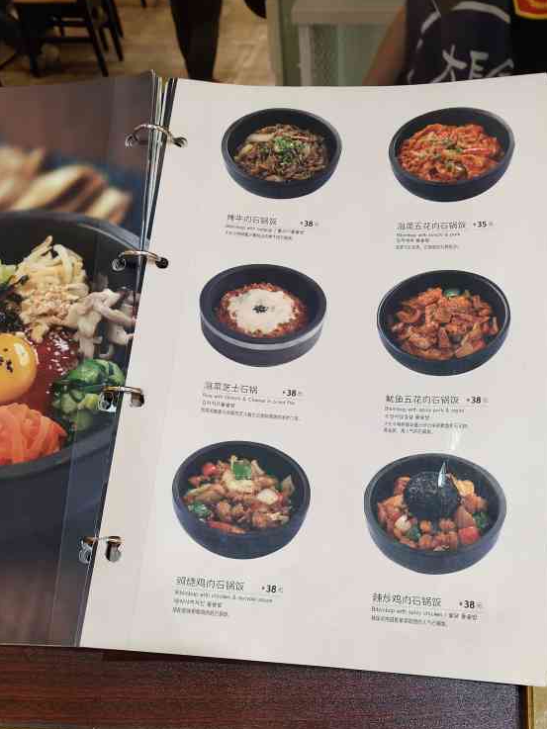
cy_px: 452
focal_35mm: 38
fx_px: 800
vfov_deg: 48.5
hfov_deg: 37.6
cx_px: 328
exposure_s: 1/50
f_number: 1.8
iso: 148
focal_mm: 4.35
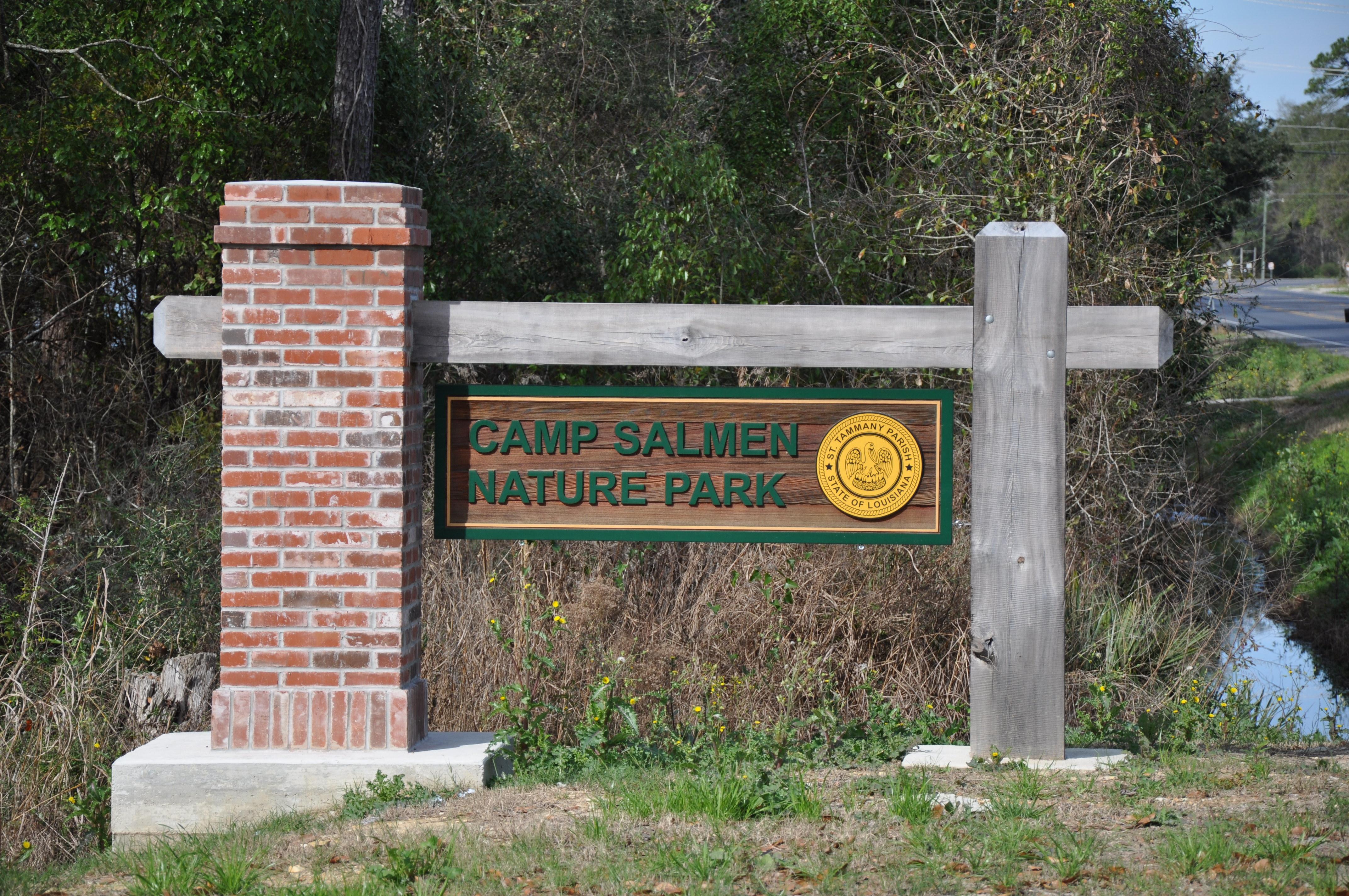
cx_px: 674
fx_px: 5895
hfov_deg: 13.1
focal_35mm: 158
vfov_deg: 8.7
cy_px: 448
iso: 200
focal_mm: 105
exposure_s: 1/640
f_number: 6.3
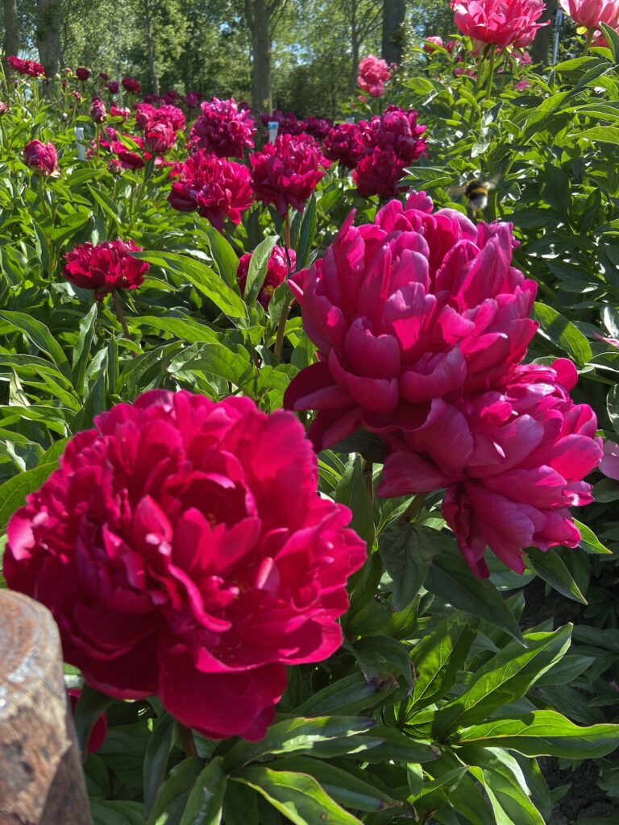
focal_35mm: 26
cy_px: 412
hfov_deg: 53.1
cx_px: 310
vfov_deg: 67.3
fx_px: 620
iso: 32
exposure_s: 1/296
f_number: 1.8
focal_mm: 4.25
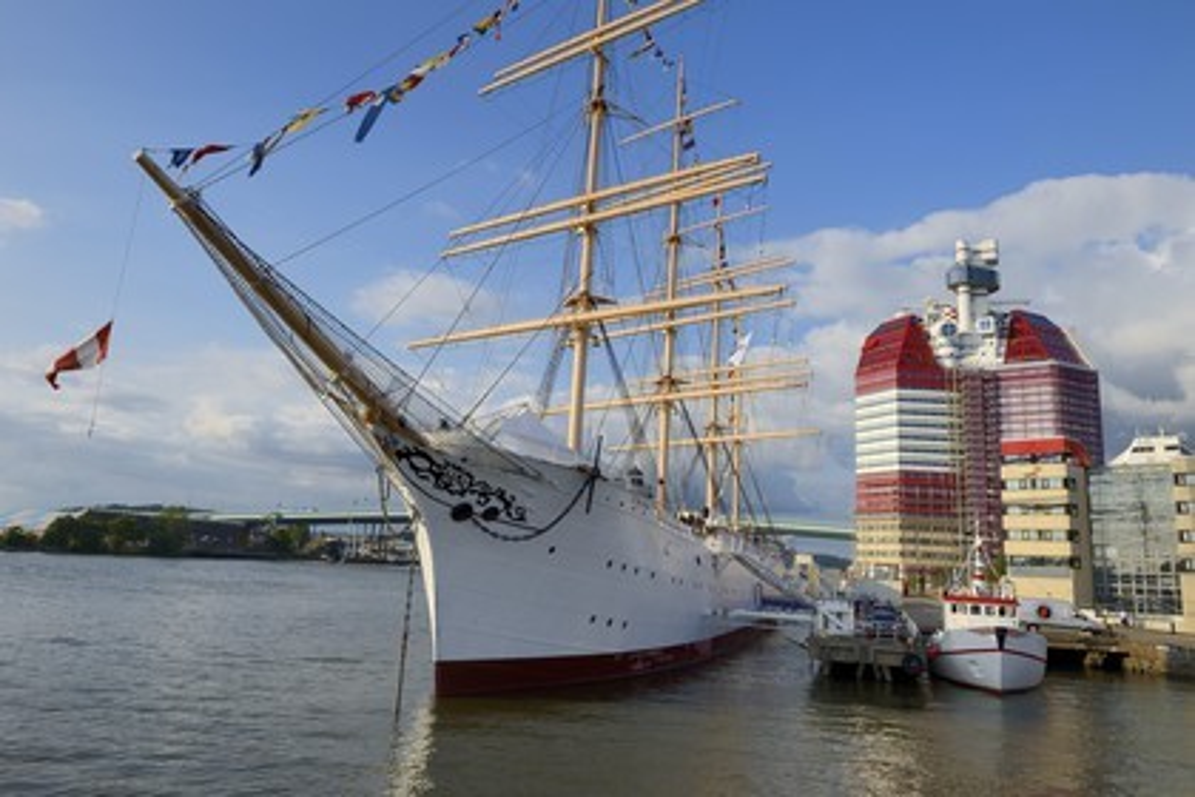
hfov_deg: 73.7
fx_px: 797
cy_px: 398
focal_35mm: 24
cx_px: 598
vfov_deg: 53.1
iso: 200
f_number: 11
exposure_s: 1/400
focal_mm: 24
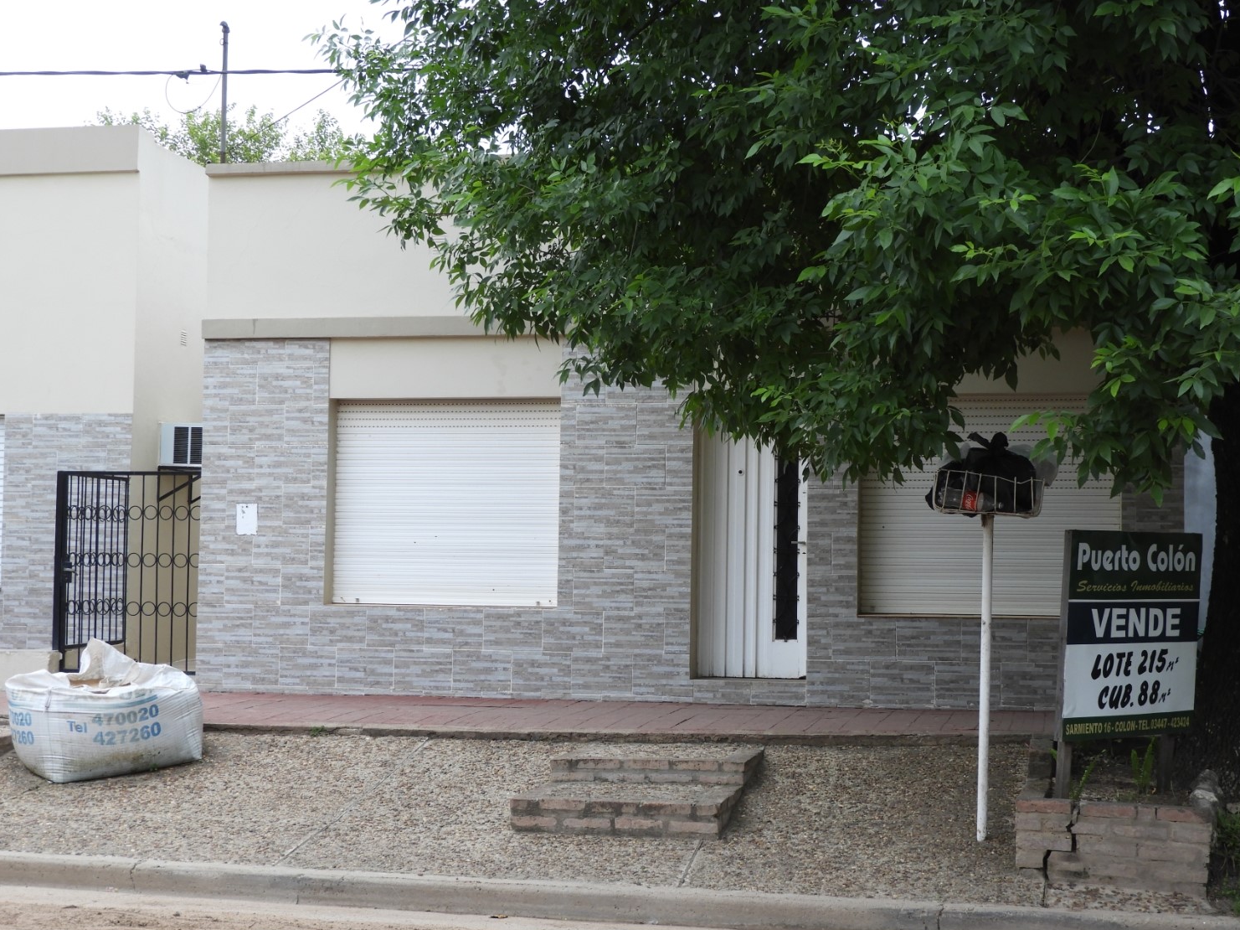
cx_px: 668
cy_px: 501
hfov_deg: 35.5
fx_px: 1934
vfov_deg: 27.0
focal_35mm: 54
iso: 100
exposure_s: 1/30
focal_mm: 9
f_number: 4
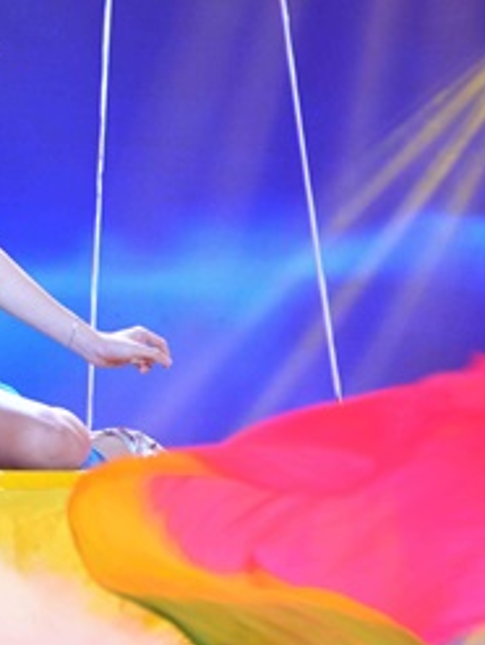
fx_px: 9708
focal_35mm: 521
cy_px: 163
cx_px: -308
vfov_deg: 3.8
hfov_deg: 2.9
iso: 800
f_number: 5.6
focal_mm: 200
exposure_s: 1/200
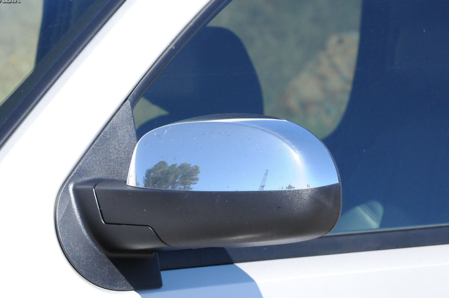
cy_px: 166
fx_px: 2193
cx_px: 232
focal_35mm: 176
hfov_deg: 11.7
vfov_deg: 7.8
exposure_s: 1/2500
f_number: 10
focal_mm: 102
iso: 2000
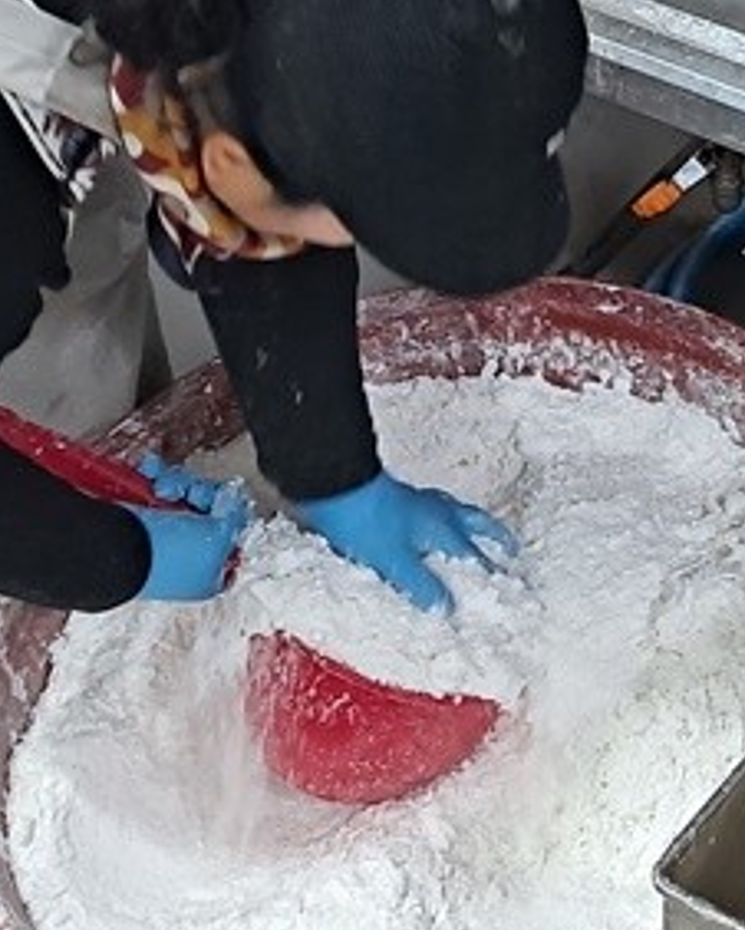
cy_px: -241
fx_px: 2285
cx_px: 1081
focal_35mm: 83
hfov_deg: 17.0
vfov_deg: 21.1
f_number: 1.8
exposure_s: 1/60
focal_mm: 5.23
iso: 250
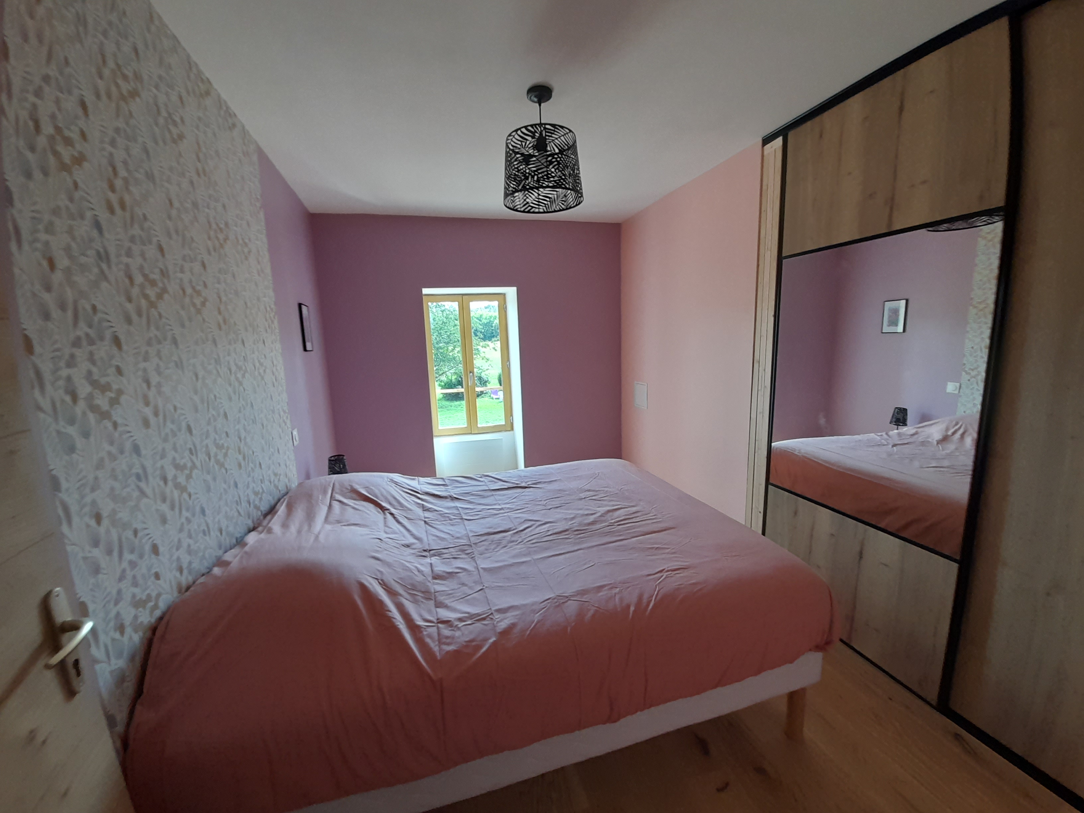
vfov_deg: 89.9
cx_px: 542
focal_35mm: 13
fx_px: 407
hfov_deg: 106.2
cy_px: 406
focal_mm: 1.42
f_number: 2.2
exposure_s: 1/50
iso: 125
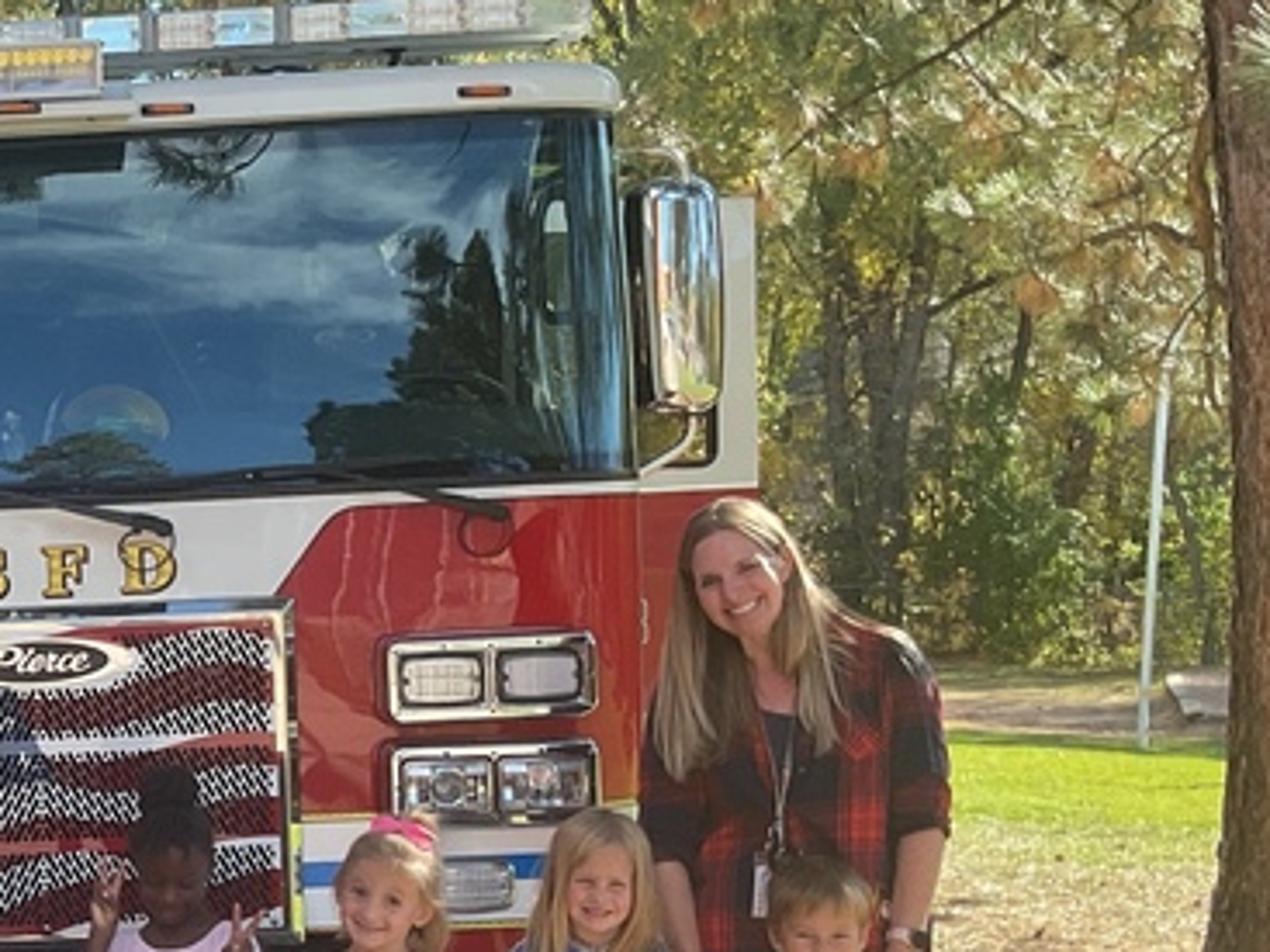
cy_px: 720
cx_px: -260
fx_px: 2971
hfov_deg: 22.2
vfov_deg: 18.1
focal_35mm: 81
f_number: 1.8
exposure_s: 1/362
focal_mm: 3
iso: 16
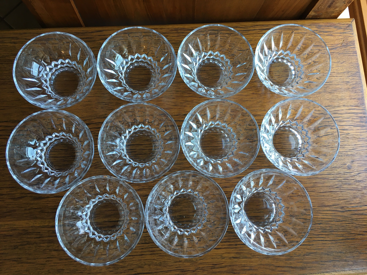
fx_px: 307
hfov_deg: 61.7
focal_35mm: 29
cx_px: 184
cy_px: 138
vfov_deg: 48.2
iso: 64
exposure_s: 1/33
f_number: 2.2
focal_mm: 4.15
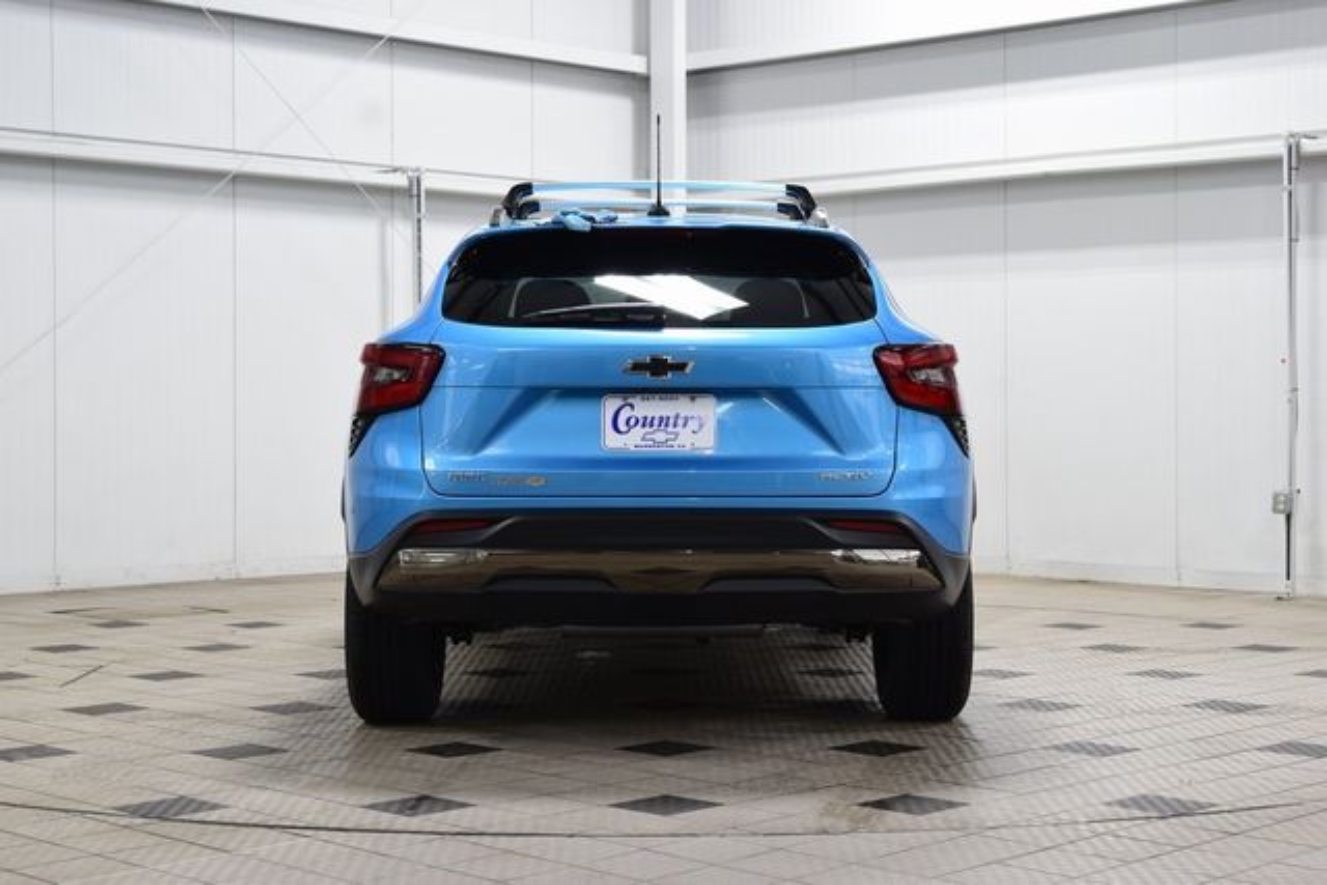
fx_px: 2323
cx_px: 664
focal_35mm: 63
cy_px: 442
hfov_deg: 31.9
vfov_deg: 21.6
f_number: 6.3
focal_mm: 42
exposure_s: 1/15
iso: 450
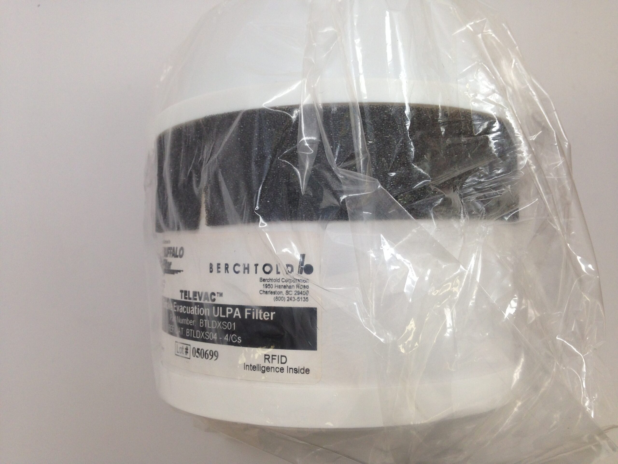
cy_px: 232
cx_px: 309
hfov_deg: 55.4
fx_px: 589
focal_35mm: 33
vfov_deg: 42.9
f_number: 2.4
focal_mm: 4.12
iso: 80
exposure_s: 1/120
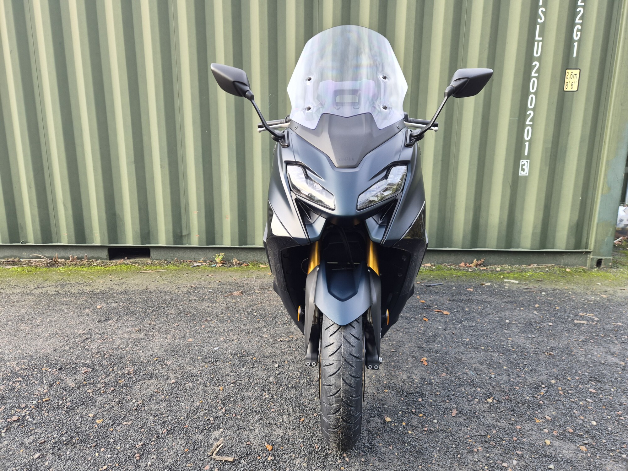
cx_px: 314
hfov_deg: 73.9
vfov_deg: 58.9
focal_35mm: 23
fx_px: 417
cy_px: 236
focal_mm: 5.4
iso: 80
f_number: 1.8
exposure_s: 1/180
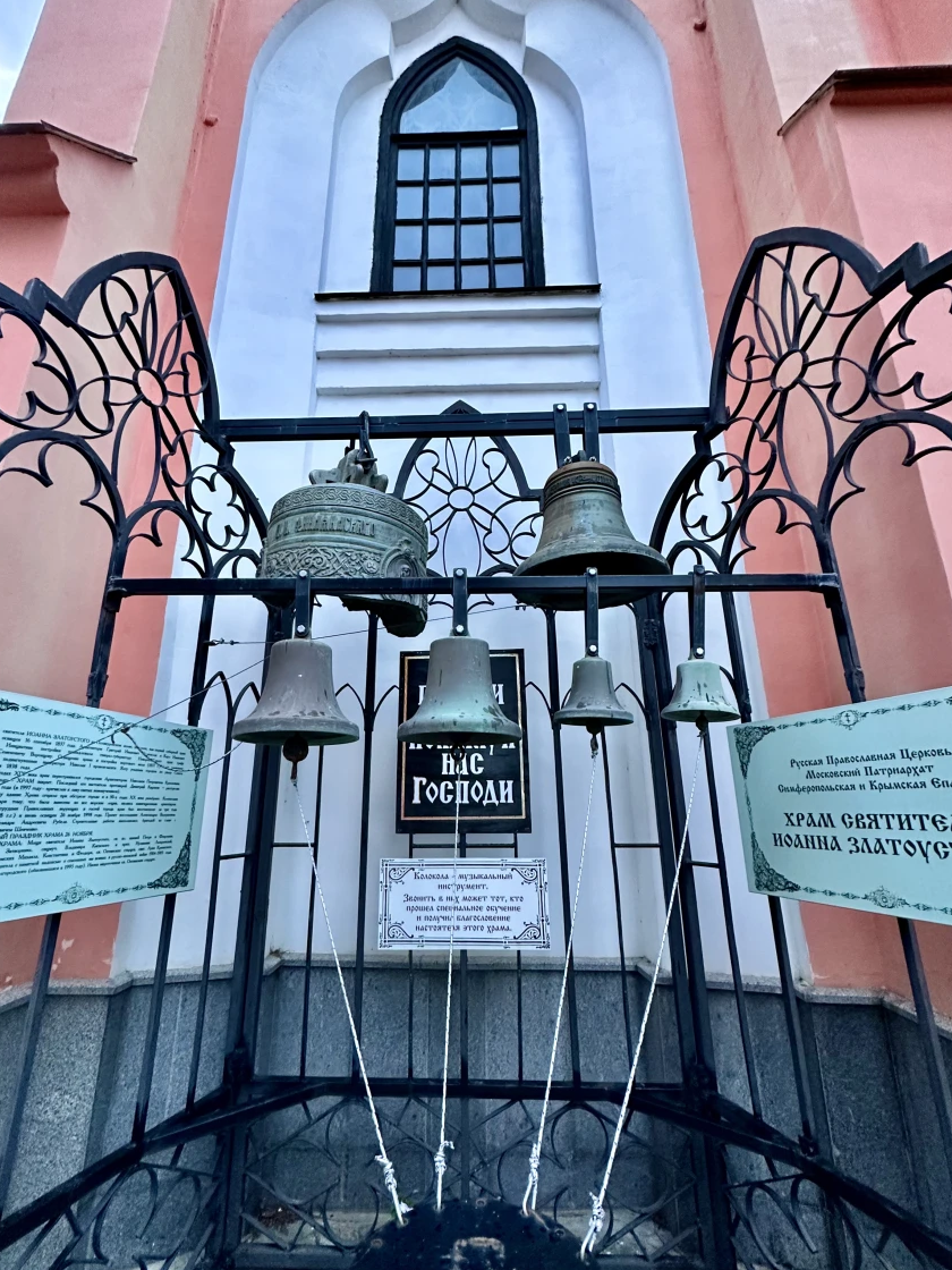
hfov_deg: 81.7
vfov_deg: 98.2
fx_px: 550
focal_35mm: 15
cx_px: 450
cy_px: 651
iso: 320
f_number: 2.2
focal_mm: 2.22
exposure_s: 1/65
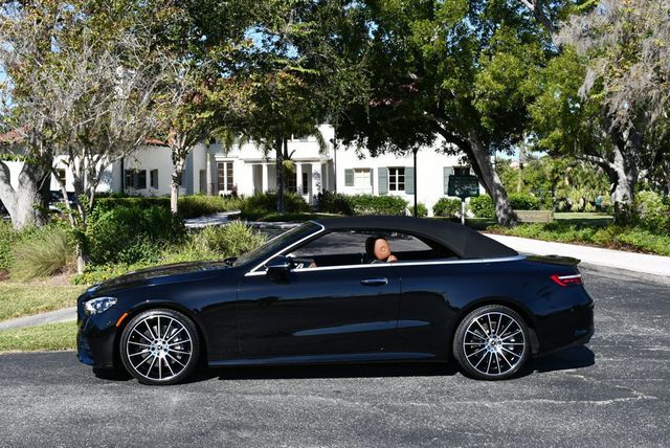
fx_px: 894
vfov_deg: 28.1
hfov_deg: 41.1
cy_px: 224
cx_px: 335
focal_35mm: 48
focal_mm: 24
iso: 100
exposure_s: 1/250
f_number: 8
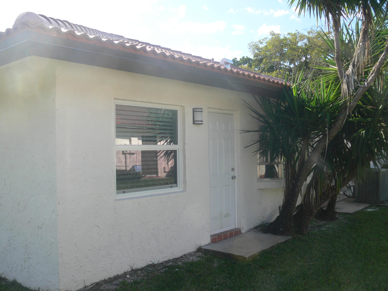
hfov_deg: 52.6
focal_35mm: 35
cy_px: 146
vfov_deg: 40.7
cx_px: 194
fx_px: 392
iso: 80
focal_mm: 7.4
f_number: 4
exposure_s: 1/100
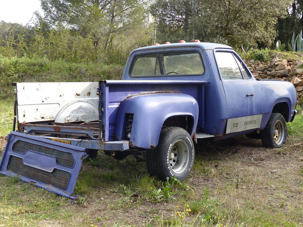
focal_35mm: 52
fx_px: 455
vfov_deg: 28.0
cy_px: 114
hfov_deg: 36.8
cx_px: 152
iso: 100
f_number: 4
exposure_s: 1/200
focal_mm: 9.4
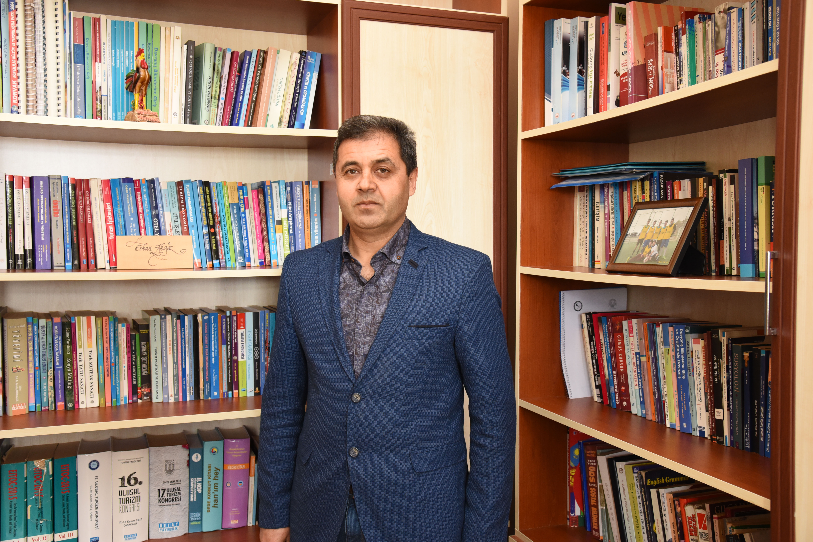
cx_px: 403
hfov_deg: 53.1
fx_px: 813
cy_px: 263
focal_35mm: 36
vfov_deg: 36.9
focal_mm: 35
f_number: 5.6
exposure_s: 1/50
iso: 2000
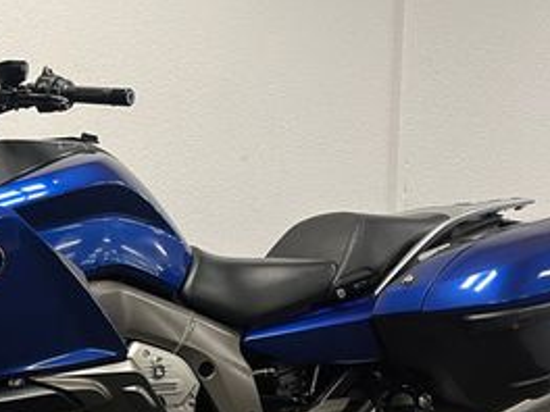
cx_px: 52
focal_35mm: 63
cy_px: 331
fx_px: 1001
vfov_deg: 23.0
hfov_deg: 29.4
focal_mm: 5.1
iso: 80
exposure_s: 1/50
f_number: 1.6
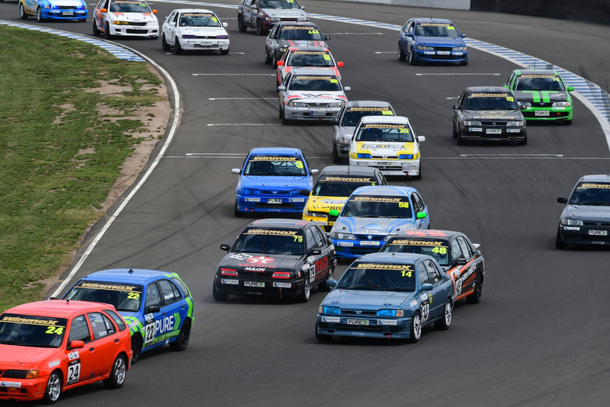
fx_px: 6356
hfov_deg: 5.5
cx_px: 305
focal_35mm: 375
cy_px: 204
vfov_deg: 3.7
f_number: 10
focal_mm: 250
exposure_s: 1/640
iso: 320
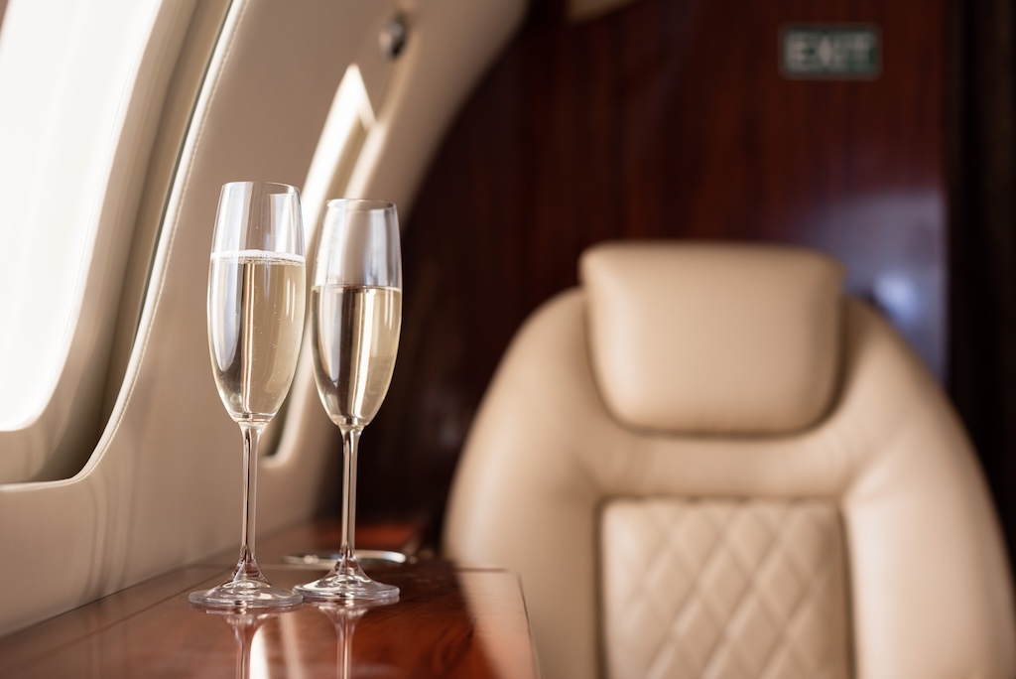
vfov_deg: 27.0
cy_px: 340
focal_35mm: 50
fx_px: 1412
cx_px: 508
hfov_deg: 39.6
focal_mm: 50
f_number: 3.5
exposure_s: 1/200
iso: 320
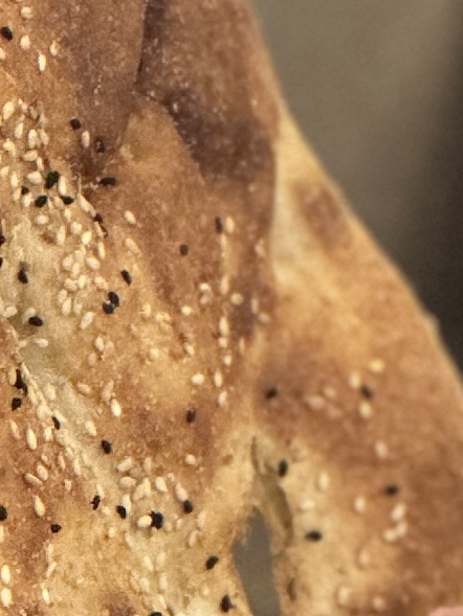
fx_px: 9395
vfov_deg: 3.8
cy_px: 297
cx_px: 987
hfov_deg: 2.8
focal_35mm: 527
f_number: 2.8
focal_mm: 9
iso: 400
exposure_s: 1/33
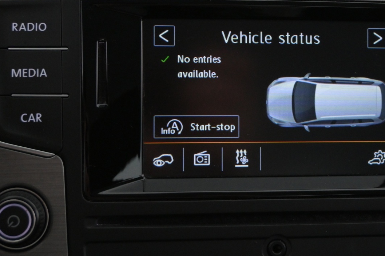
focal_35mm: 72
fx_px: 774
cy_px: 93
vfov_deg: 18.8
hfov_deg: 27.8
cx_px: 259
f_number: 5
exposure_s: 1/50
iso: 2500
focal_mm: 31.5
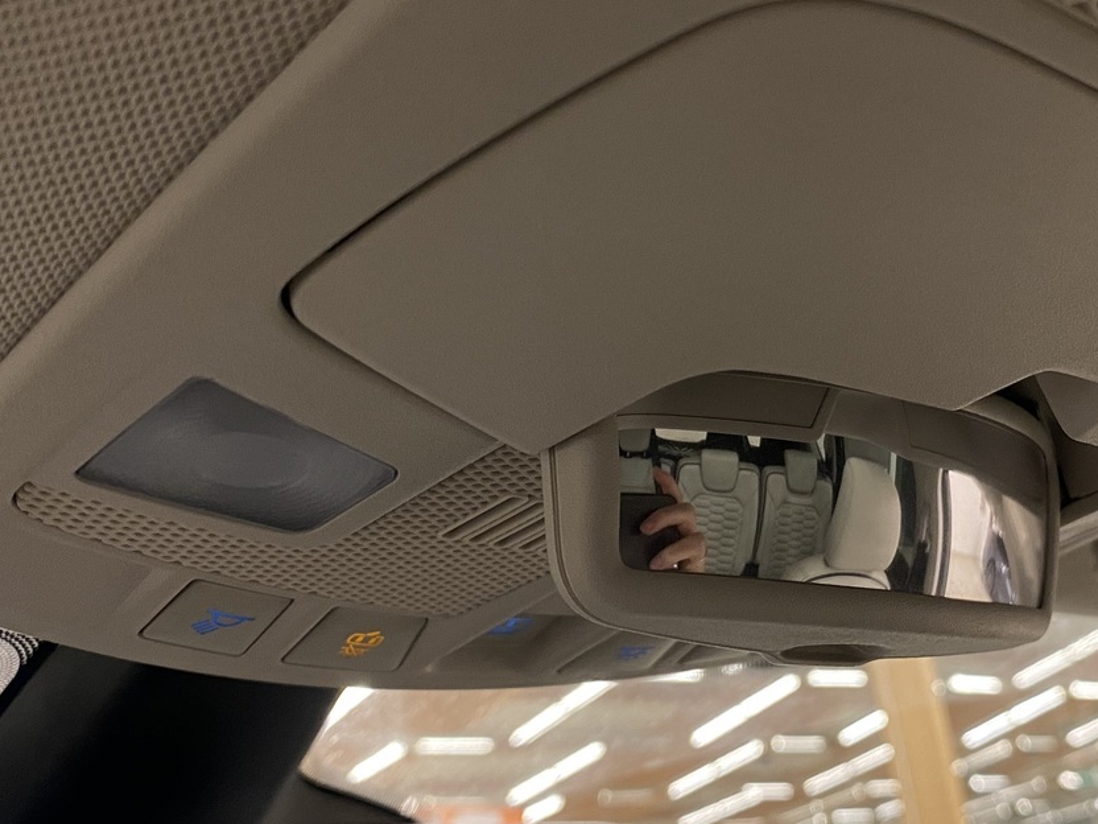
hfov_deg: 41.4
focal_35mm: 45
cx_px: 747
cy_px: 353
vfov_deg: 32.1
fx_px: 1427
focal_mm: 4.25
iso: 160
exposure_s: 1/50
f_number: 1.8
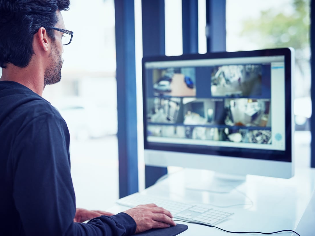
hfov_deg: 34.9
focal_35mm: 55
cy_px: 118
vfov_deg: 26.6
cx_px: 137
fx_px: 500
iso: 320
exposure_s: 1/500
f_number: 1.8
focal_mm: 50
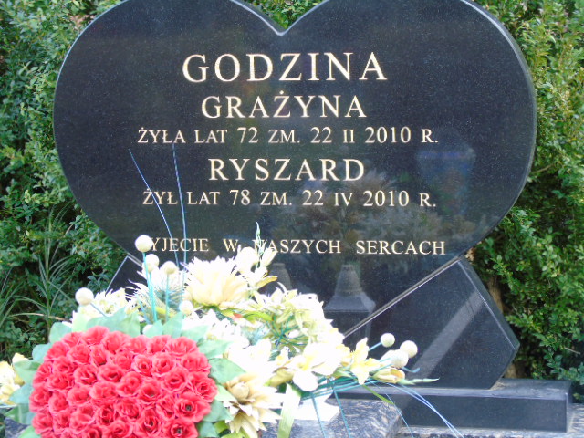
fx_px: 1586
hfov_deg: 20.9
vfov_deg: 15.7
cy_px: 219
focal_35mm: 94
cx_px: 292
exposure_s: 1/60
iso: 200
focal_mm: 17
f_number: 4.3
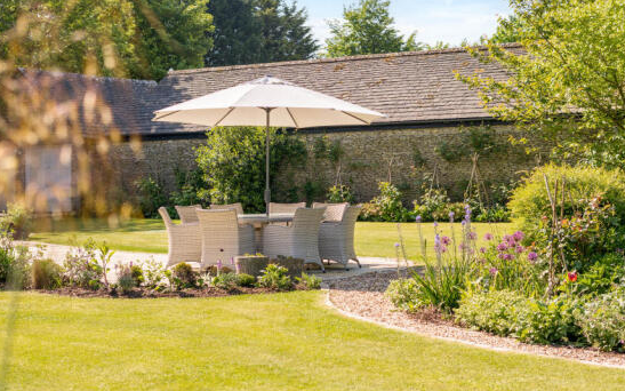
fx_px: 1039
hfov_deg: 33.4
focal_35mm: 61
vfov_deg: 21.3
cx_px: 360
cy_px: 148
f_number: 3.5
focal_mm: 50
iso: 320
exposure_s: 1/1600
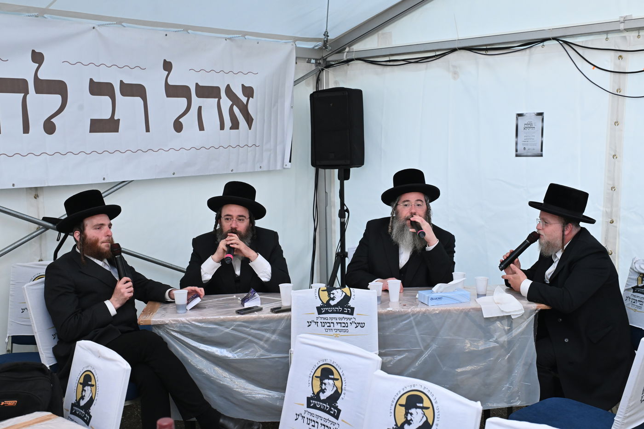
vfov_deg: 31.9
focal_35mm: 42
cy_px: 214
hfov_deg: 46.4
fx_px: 751
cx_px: 322
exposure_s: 1/200
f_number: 5.6
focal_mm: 42
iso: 2500
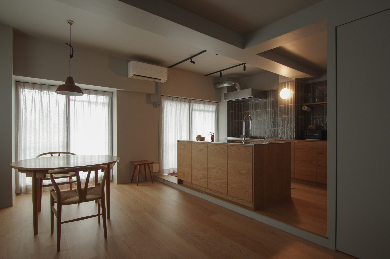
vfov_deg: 64.5
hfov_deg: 87.0
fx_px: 206
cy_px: 130
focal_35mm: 19
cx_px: 195
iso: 400
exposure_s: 1/8
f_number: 9
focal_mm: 13
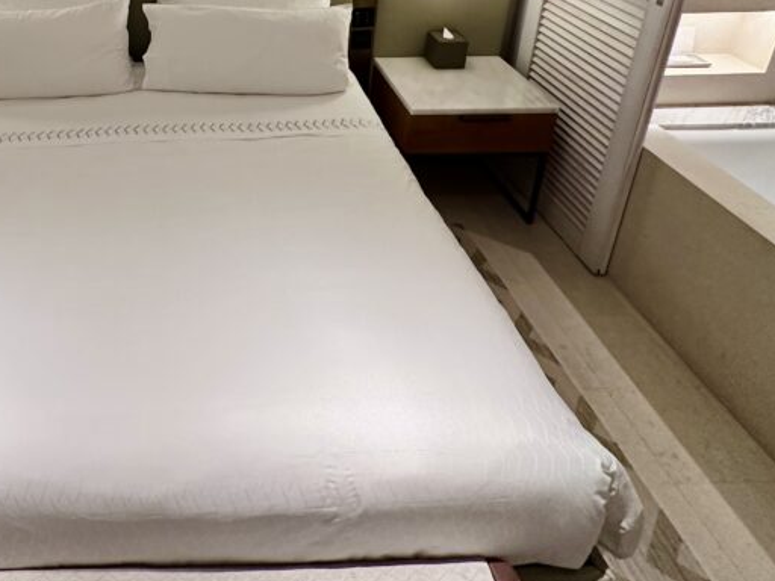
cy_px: 35
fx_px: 627
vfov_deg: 44.3
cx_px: 174
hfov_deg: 59.3
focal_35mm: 28
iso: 320
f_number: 2.2
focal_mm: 2.22
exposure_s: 1/74
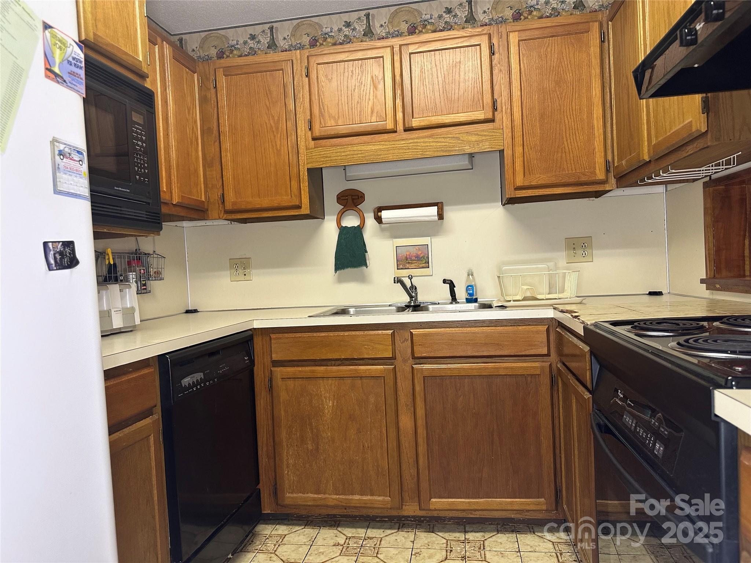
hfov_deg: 71.6
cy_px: 282
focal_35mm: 24
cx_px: 376
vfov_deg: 56.8
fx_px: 521
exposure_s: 1/60
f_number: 1.78
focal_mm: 6.86
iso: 200
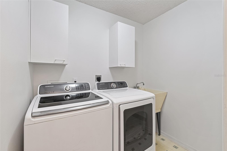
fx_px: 101
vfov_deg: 73.7
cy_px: 76
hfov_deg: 96.7
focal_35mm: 16
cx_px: 114
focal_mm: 16
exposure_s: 1/1.25
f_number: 8
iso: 500
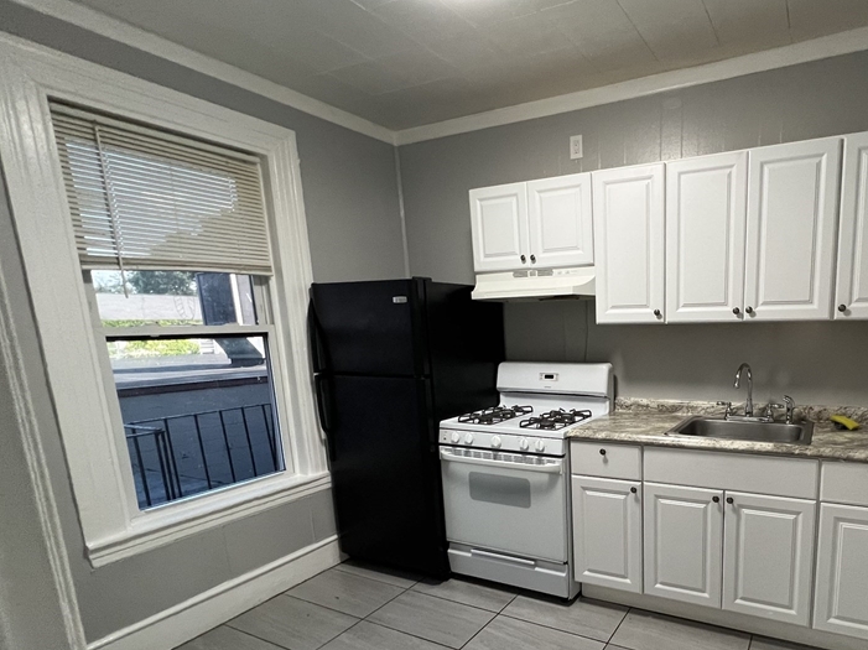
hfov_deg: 80.5
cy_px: 418
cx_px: 609
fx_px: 476
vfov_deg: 67.2
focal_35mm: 19
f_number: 1.8
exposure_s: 1/60
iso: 200
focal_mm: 1.57
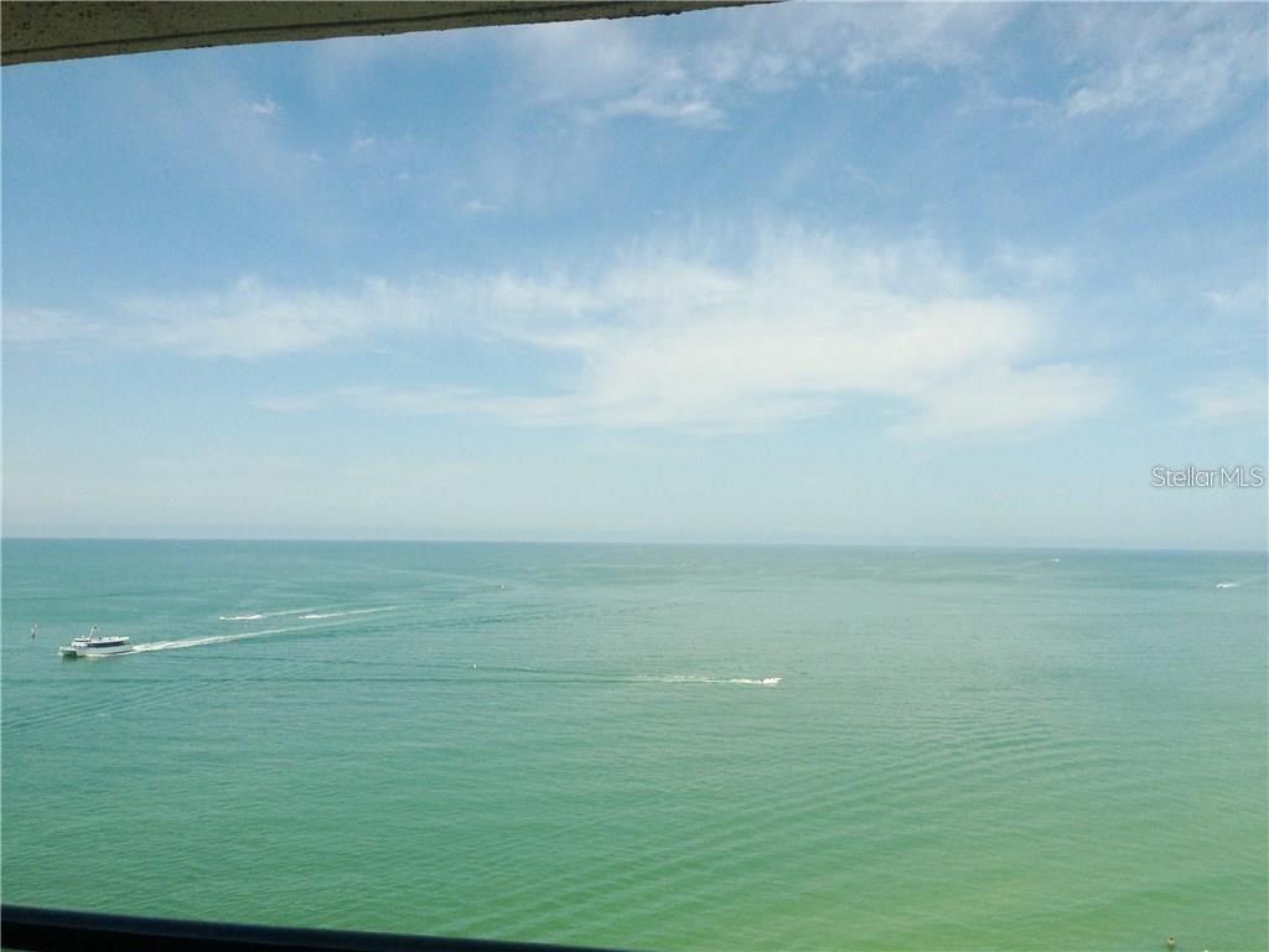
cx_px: 634
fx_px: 1210
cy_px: 476
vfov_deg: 42.9
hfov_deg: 55.4
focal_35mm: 33
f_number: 2.4
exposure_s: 1/2857
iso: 50
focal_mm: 4.12
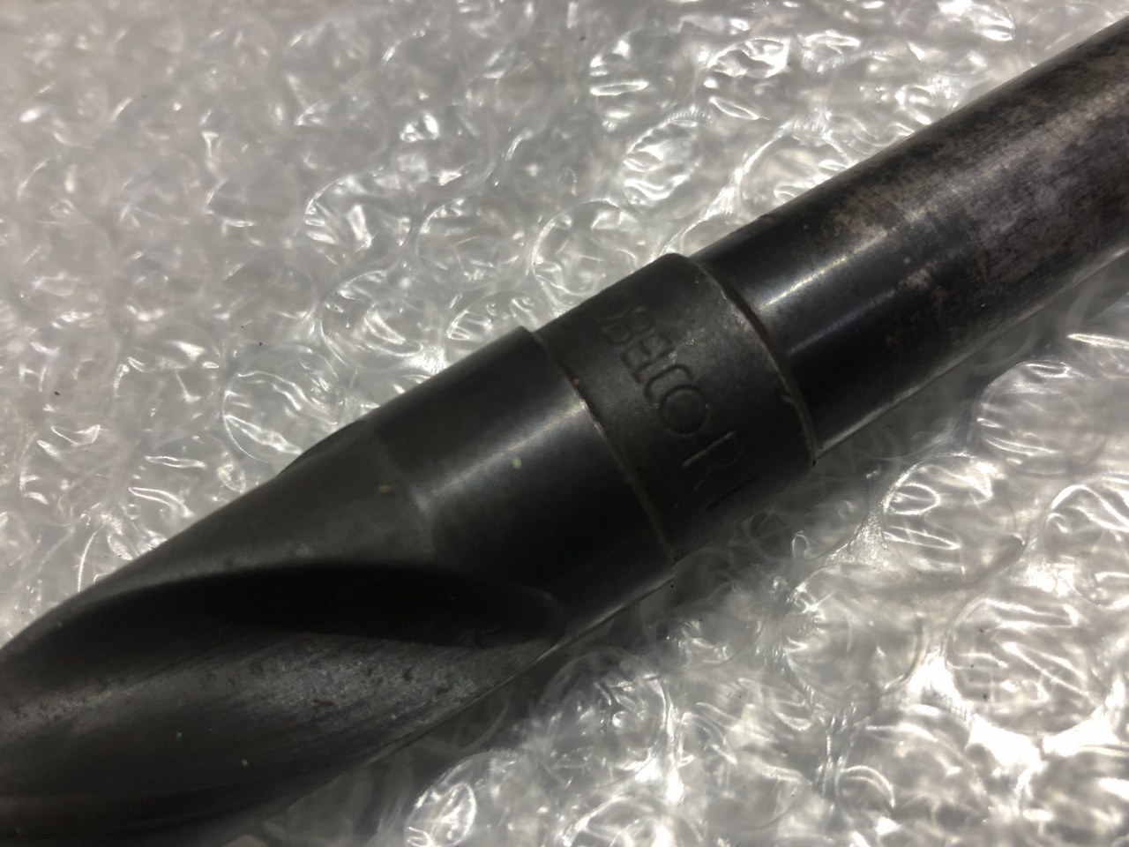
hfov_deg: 63.4
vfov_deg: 49.7
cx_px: 564
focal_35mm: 28
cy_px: 424
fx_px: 913
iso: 40
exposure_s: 1/17
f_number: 1.8
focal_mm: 3.99
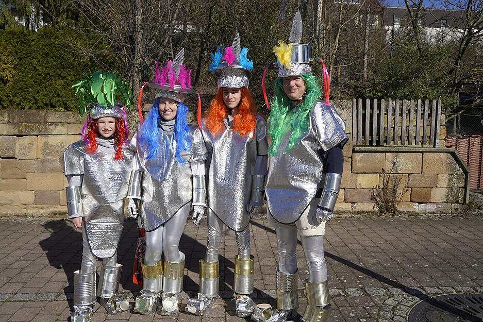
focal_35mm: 29
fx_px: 389
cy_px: 161
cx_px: 242
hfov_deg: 63.7
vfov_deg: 45.0
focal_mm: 29
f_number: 5
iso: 100
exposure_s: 1/1000
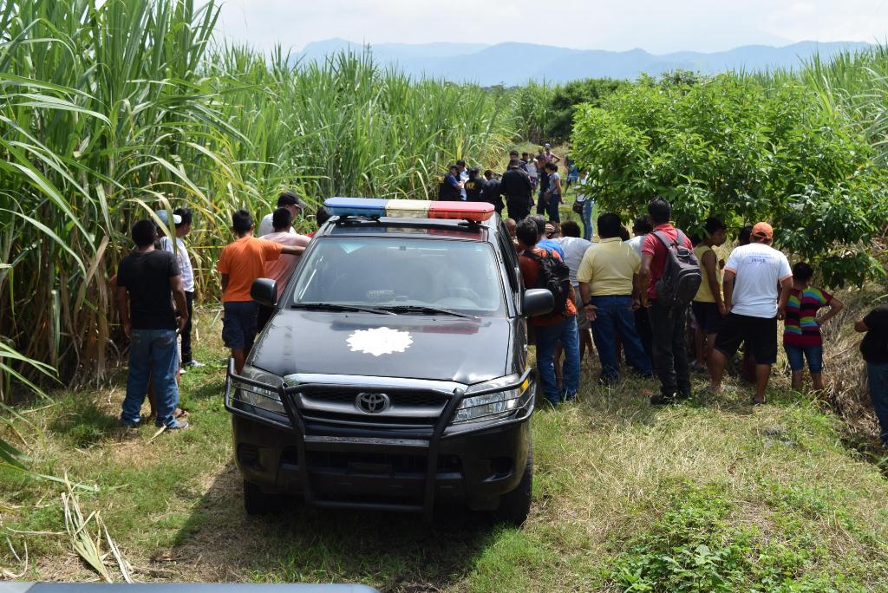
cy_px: 296
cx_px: 444
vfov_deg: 26.5
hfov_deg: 38.9
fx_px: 1259
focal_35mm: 51
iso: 400
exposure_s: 1/1000
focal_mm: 34
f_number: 8
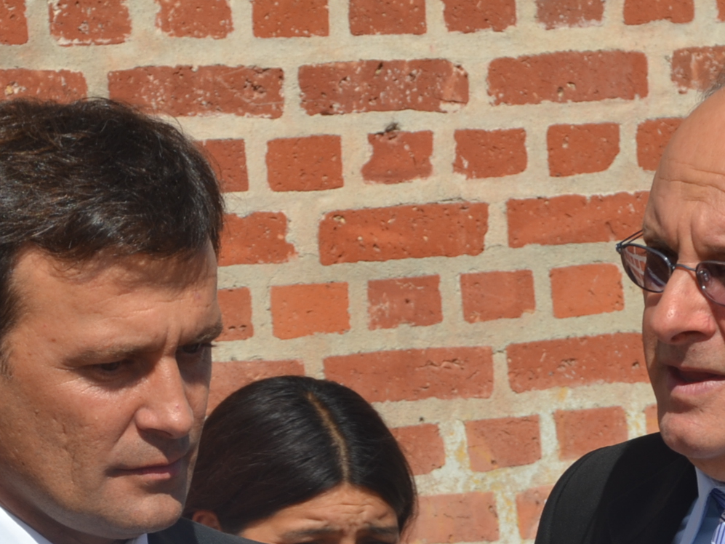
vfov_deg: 4.9
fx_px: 6284
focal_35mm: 300
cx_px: 454
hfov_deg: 6.6
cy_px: 524
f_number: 14
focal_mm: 90
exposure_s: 1/200
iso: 100
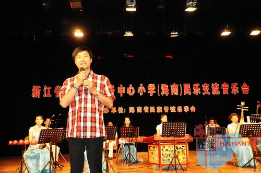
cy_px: 86
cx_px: 130
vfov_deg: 36.7
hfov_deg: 53.2
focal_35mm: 36
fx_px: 260
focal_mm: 24
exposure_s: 1/80
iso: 2000
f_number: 5
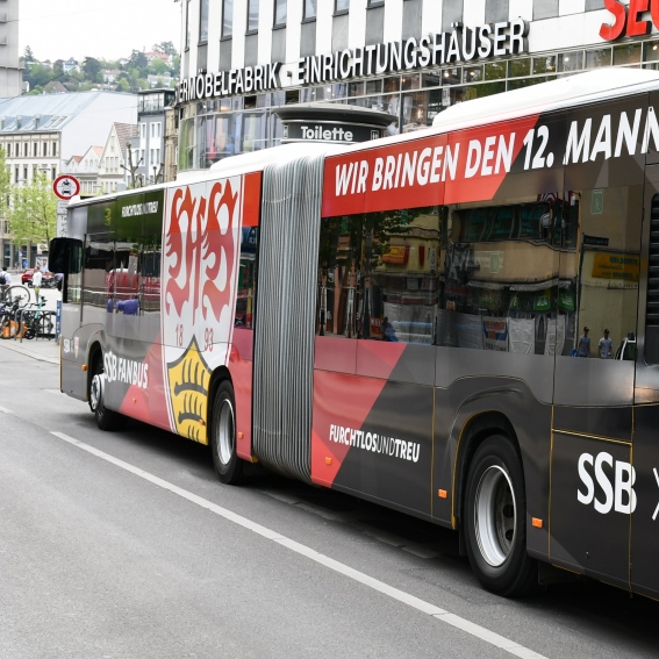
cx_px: 665
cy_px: 309
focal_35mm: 72
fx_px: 1551
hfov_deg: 23.0
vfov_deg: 24.0
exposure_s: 1/250
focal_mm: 27
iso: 200
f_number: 6.3
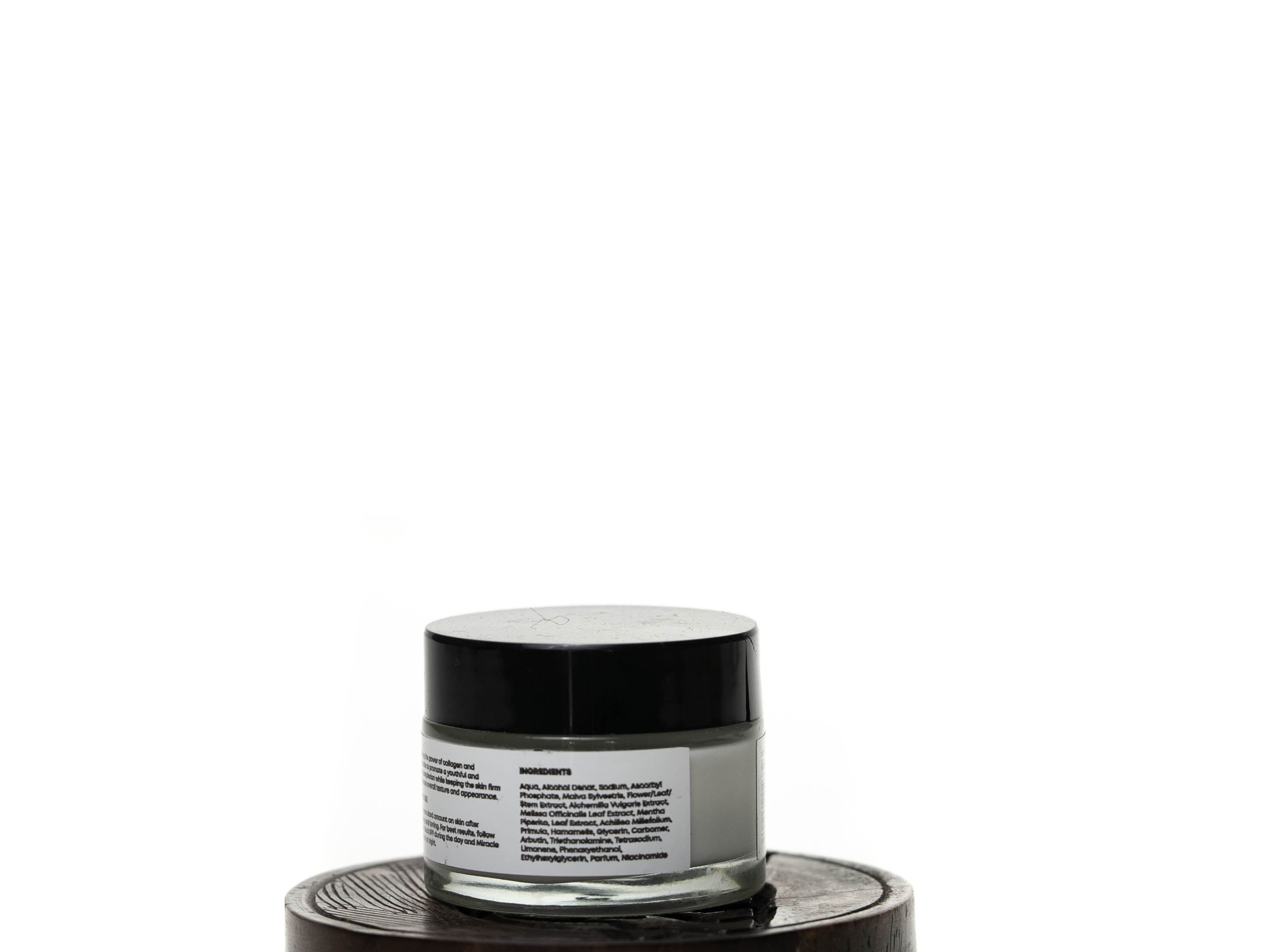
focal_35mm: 126
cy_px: 592
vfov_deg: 11.8
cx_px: 636
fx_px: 4622
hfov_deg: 15.6
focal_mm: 90
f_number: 5
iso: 640
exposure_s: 1/125
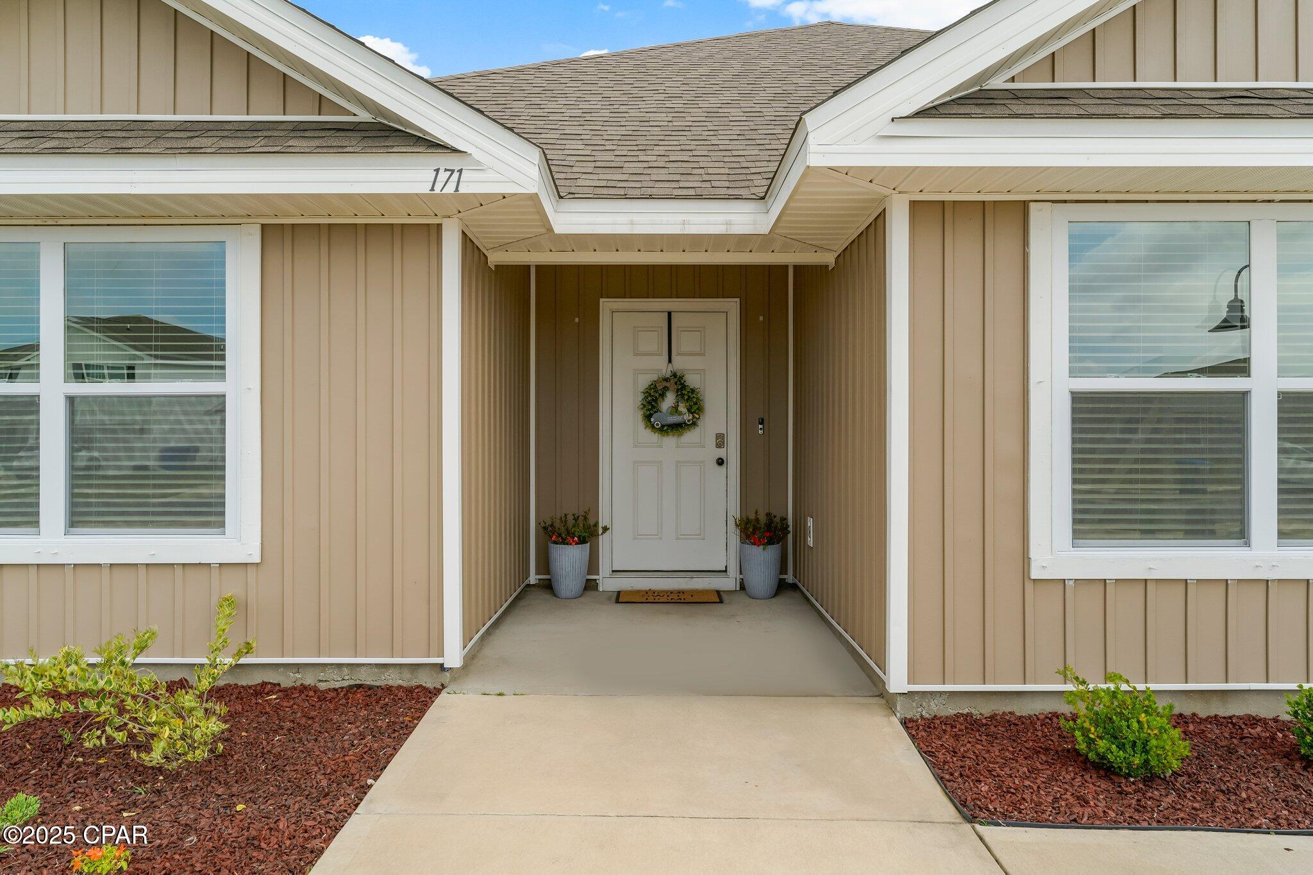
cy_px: 438
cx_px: 656
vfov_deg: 53.1
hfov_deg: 73.7
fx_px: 875
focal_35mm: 24
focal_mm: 24
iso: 400
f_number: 9
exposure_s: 1/200
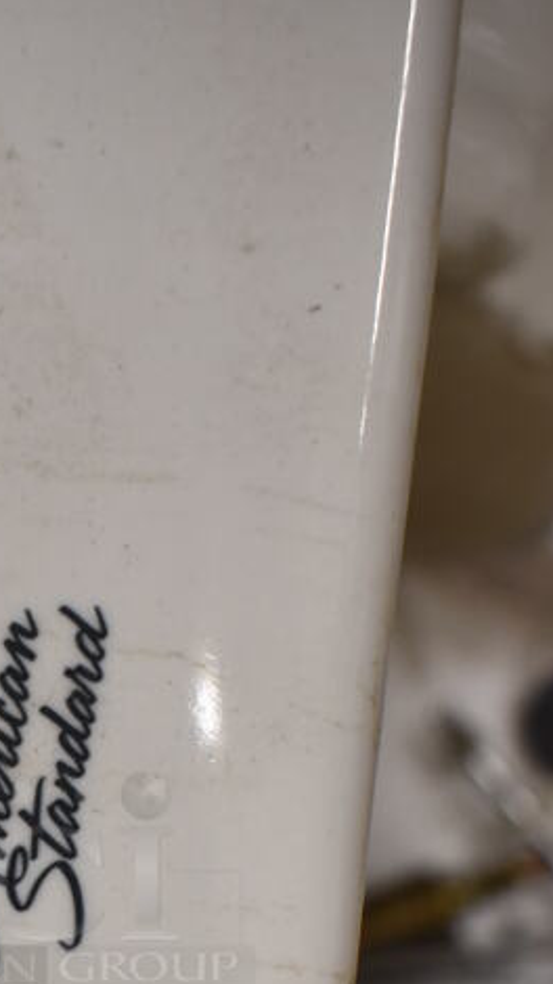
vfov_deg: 35.7
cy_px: 880
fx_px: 1435
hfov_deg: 21.2
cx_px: 23
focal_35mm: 55
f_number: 5
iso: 800
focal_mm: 18
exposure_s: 1/60
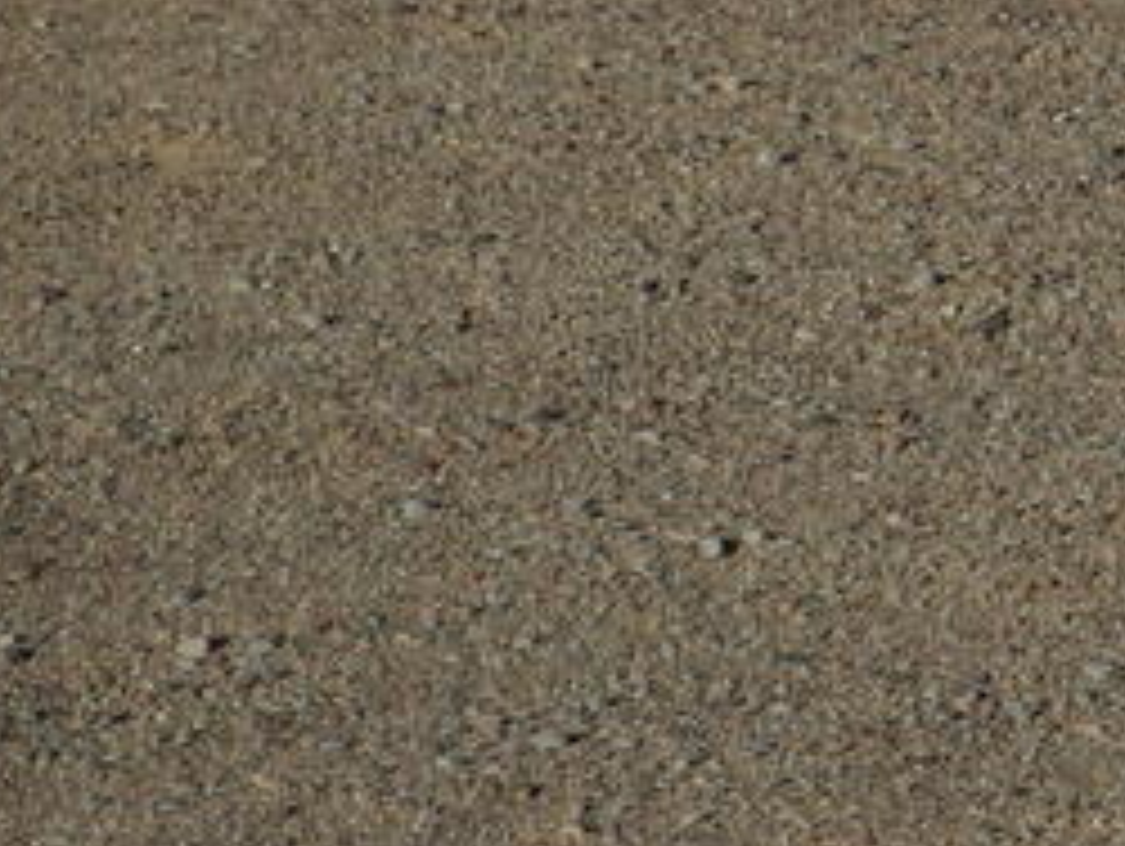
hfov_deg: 4.5
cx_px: 2169
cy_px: -796
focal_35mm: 430
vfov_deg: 3.4
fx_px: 13988
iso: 100
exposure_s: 1/1250
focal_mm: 22.5
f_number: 4.5
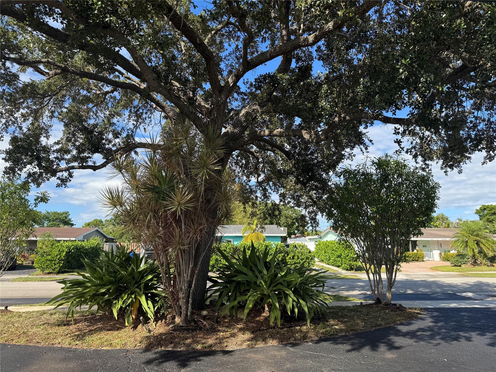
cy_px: 186
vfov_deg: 56.8
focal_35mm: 24
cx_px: 248
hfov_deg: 71.6
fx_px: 344
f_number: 1.78
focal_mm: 6.76
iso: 80
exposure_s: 1/1767
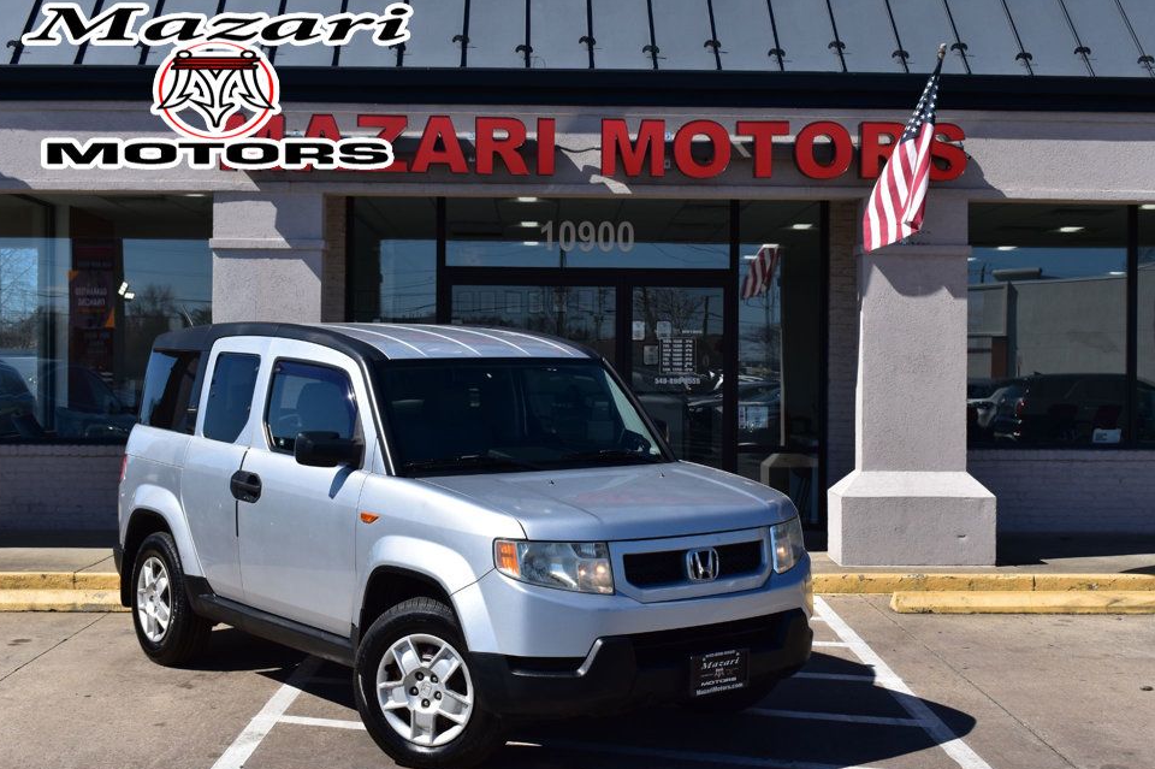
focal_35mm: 48
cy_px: 388
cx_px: 598
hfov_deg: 41.1
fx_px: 1539
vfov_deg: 28.0
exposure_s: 1/500
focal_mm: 30
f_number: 11
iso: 250
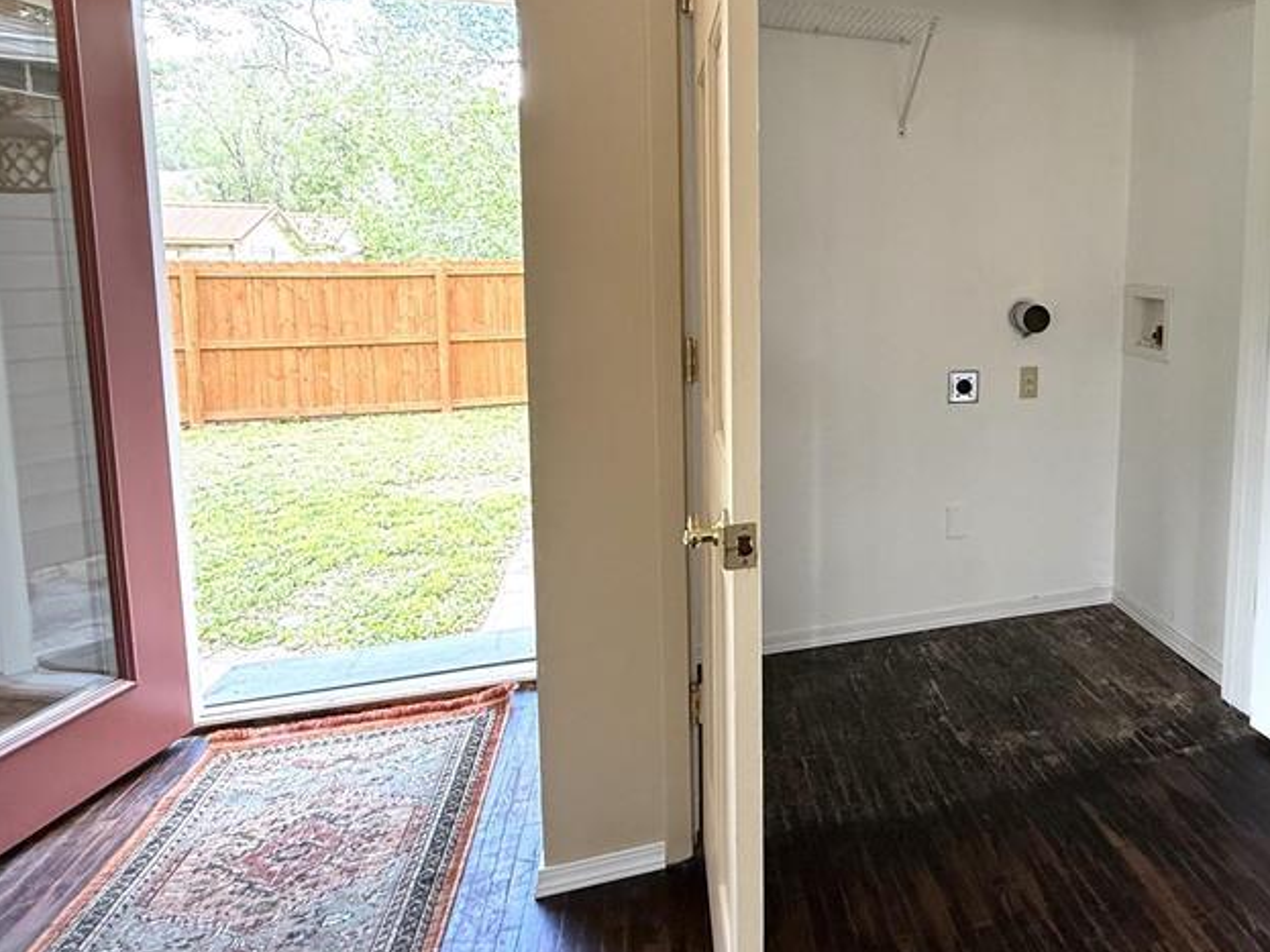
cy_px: 349
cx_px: 962
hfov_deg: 68.8
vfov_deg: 58.0
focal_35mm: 23
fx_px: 844
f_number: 2.2
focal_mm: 2.22
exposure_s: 1/120
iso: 250
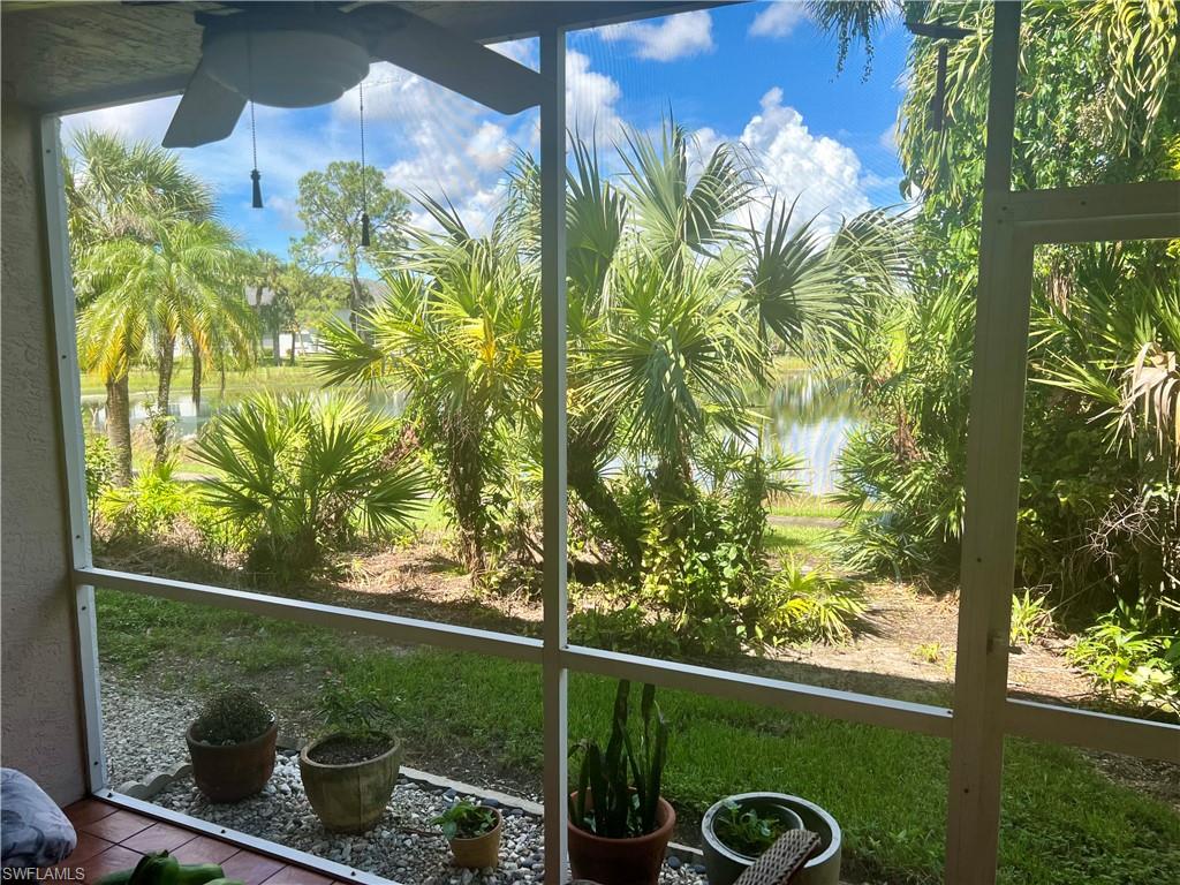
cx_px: 590
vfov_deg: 53.1
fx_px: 886
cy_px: 442
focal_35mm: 26
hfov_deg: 67.3
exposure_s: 1/1171
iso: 50
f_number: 1.5
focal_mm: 5.7
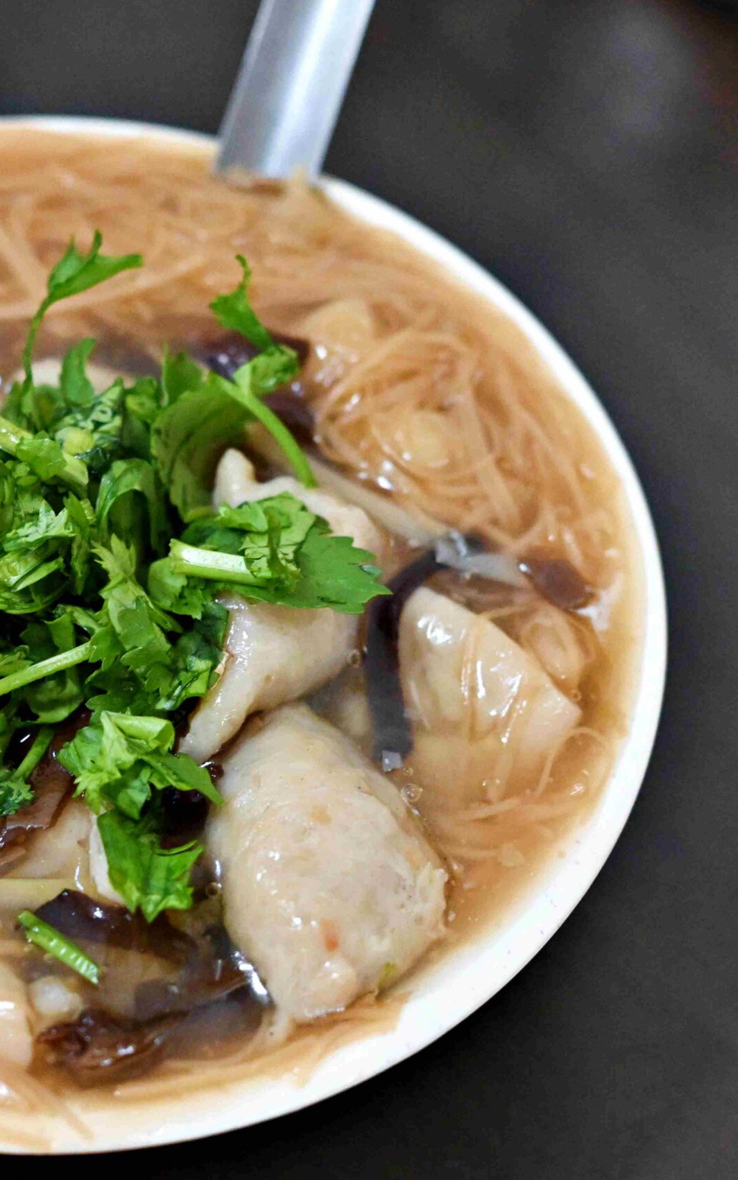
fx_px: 3700
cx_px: 136
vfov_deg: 18.1
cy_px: 590
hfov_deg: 11.3
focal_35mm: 115
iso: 4000
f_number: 3.2
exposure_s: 1/160
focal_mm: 50
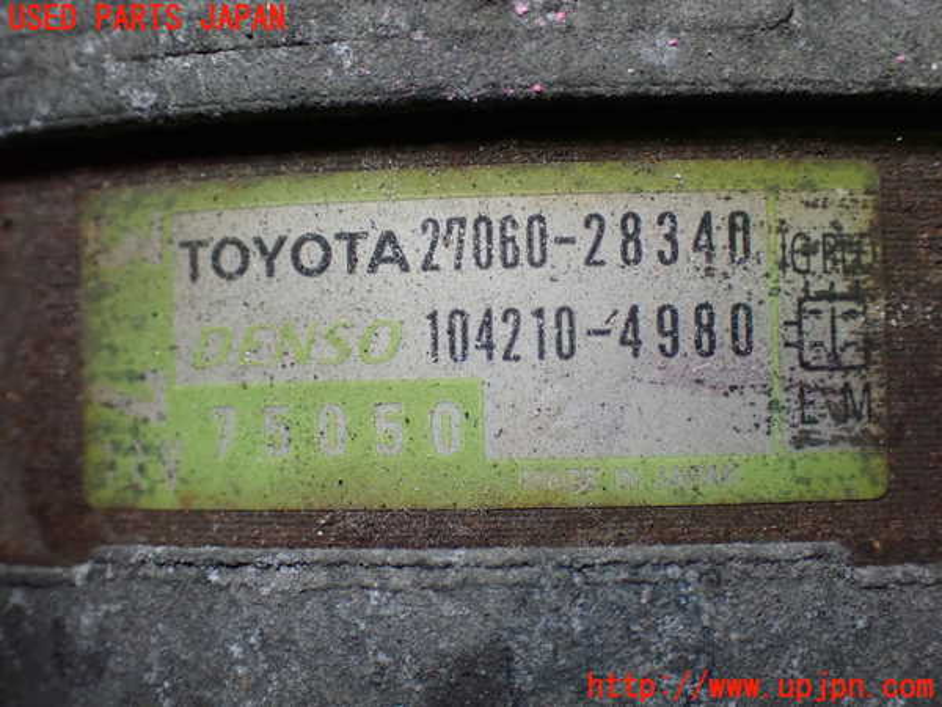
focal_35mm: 50
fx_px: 1361
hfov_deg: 38.2
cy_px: 354
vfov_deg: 29.1
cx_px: 471
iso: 800
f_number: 3.2
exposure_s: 1/200
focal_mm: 9.01
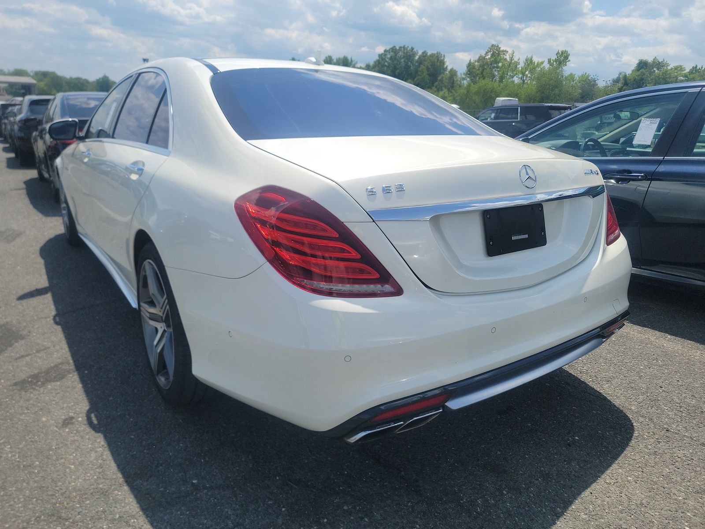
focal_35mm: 24
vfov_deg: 56.8
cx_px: 352
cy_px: 264
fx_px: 489
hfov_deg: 71.6
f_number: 1.8
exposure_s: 1/1339
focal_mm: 6.7
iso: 50
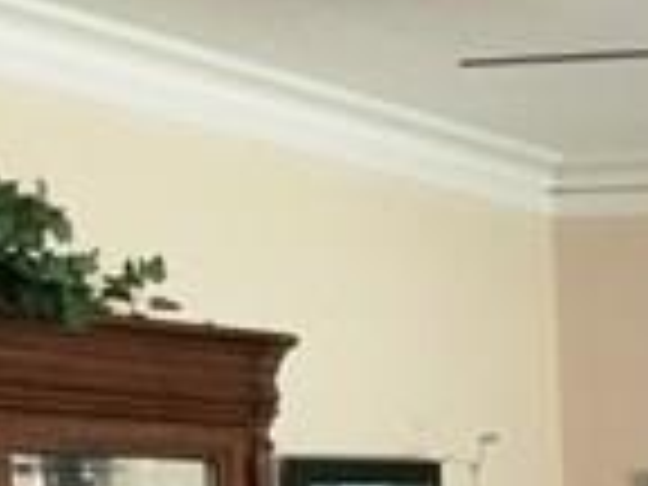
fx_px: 2583
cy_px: 788
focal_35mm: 138
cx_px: 1138
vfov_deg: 10.3
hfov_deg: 13.0
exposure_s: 1/30
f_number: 2.4
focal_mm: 3.3
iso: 125
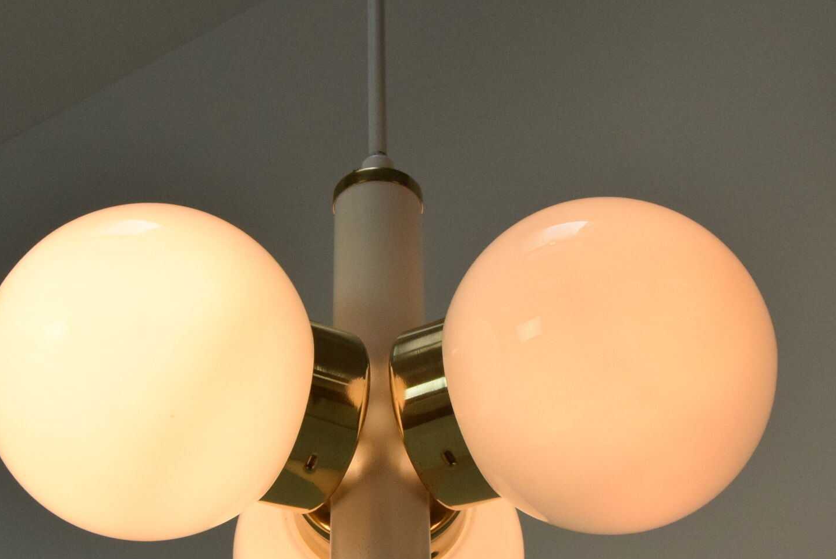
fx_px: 1743
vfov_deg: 18.2
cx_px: 375
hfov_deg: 27.0
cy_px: 284
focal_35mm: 75
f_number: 10
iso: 1600
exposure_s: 1/400
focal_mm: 24
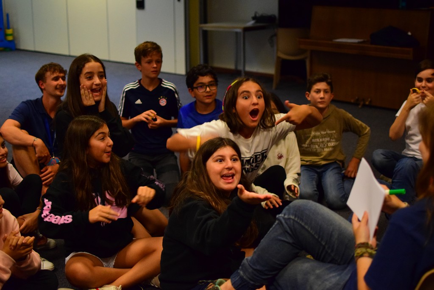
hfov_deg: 37.8
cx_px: 217
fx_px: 633
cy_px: 145
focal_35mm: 52
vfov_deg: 25.8
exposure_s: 1/125
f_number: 1.8
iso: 3200
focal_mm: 35
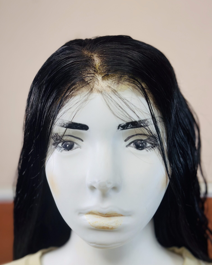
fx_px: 400
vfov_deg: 36.7
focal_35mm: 51
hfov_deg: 29.7
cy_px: 129
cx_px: 105
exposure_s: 1/395
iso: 80
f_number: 1.78
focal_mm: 6.86
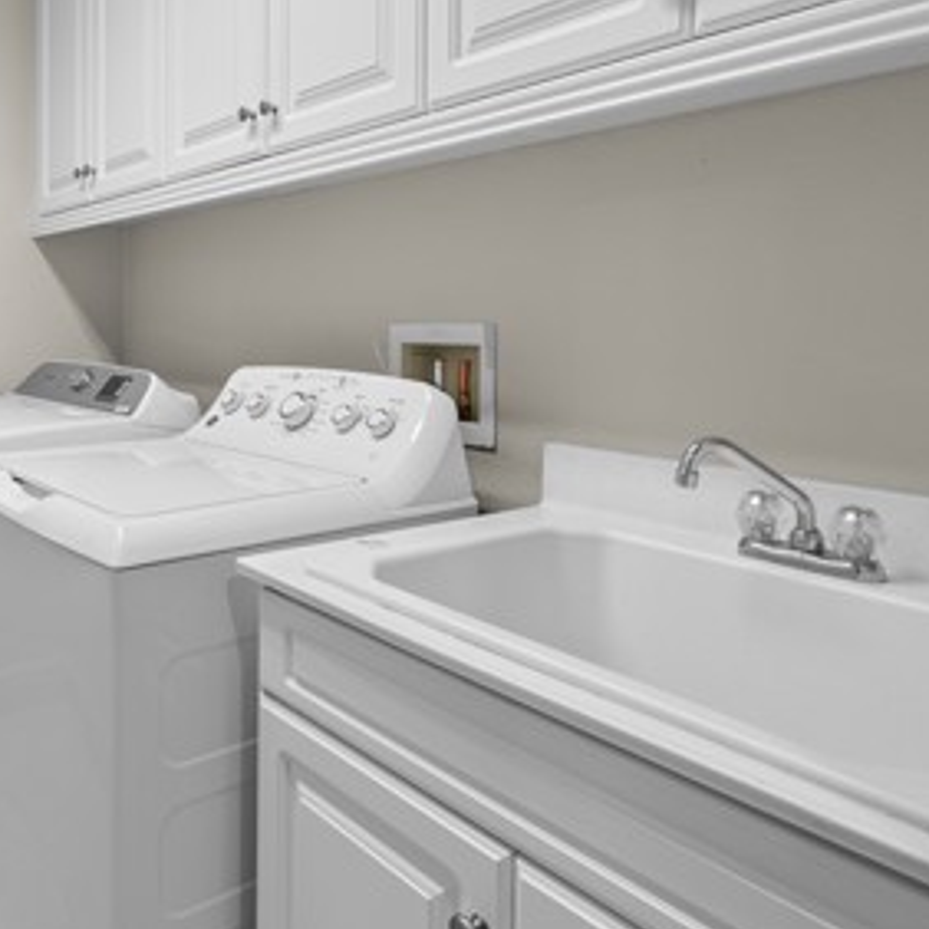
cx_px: 211
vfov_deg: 58.1
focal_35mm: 27
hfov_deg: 55.6
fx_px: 820
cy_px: 334
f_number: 9
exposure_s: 1/2
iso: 200
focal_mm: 14
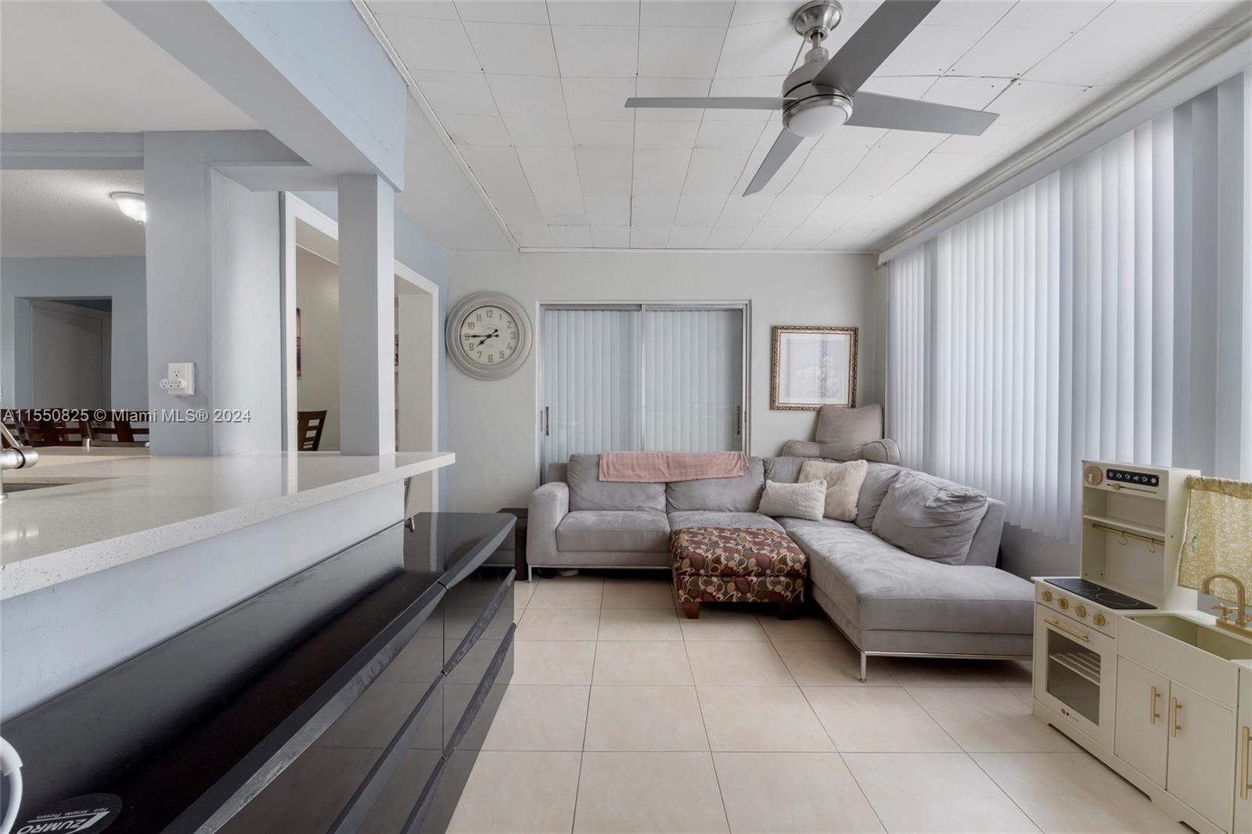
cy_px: 417
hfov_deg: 97.6
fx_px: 548
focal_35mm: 16
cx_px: 626
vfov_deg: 74.6
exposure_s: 1/60
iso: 100
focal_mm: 10.5
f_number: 8
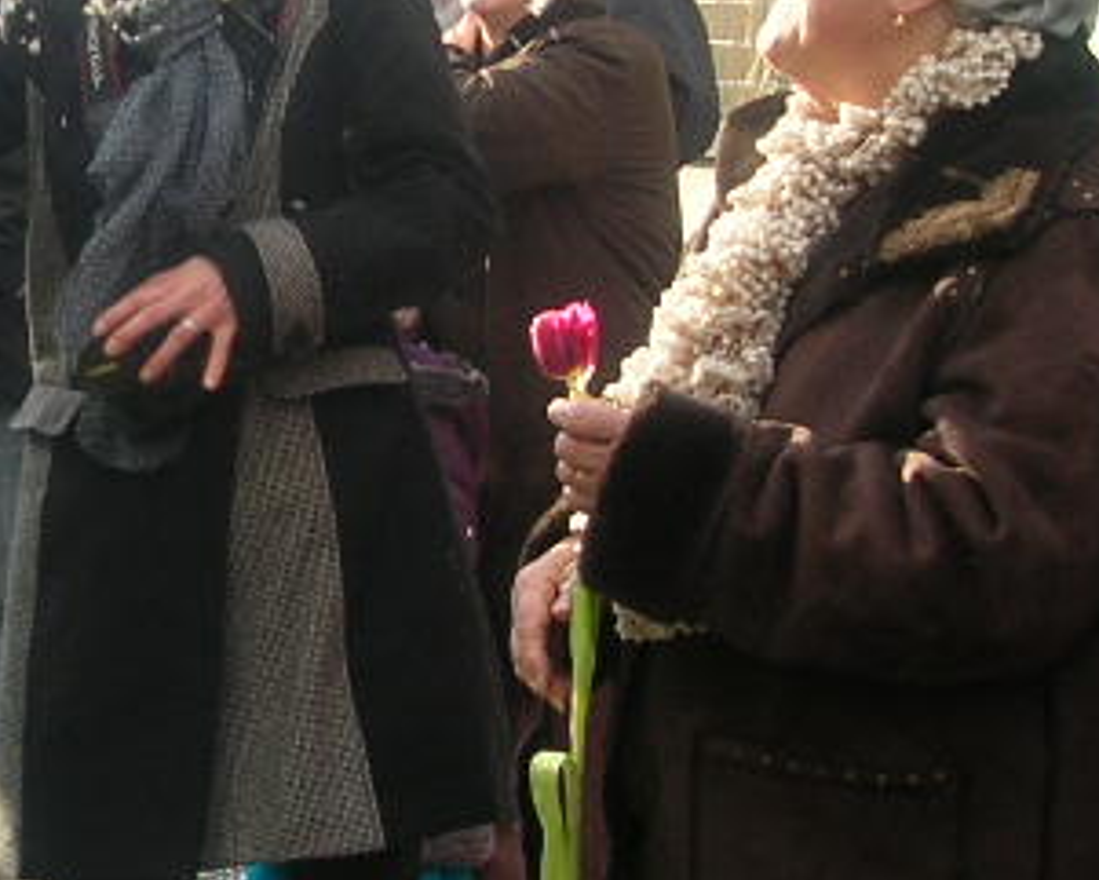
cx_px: 139
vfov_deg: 12.5
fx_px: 4002
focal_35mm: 123
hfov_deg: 15.5
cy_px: 219
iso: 50
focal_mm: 6.2
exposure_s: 1/280
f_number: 2.9
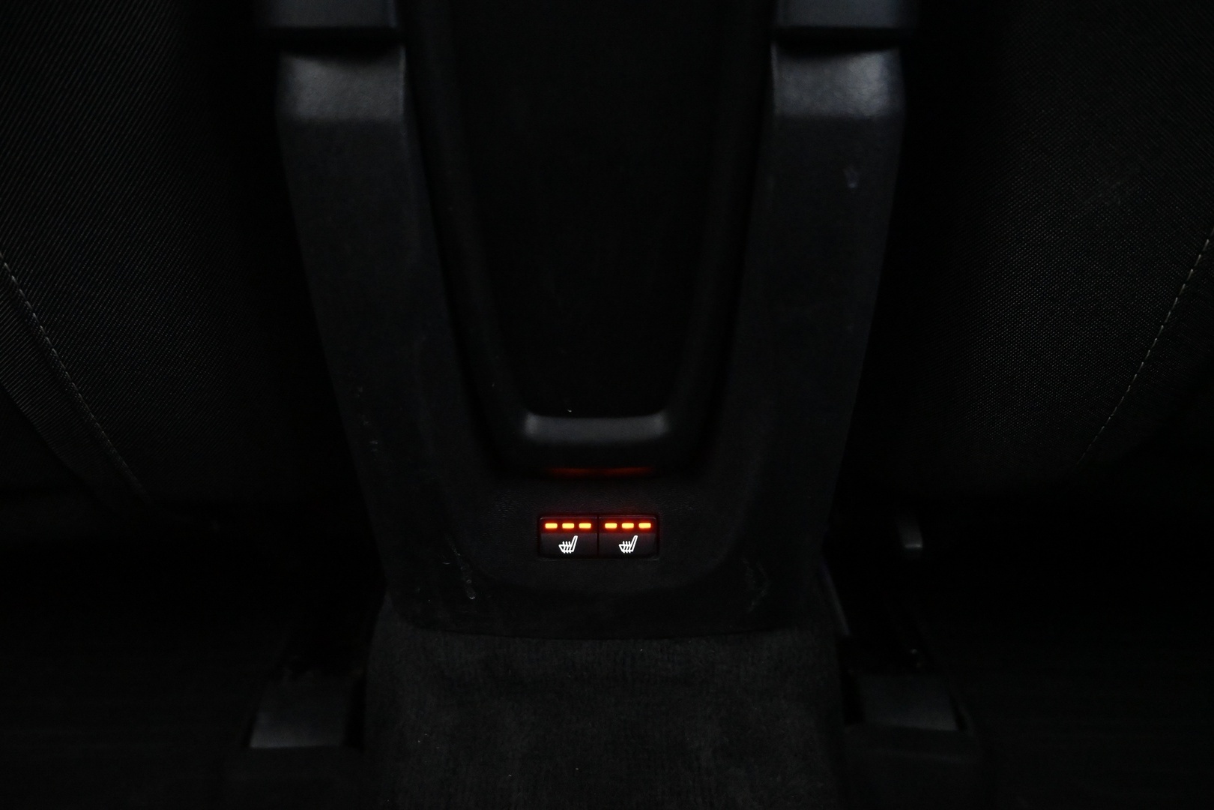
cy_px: 405
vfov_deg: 53.1
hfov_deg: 73.7
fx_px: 809
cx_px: 607
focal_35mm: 24
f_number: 3.5
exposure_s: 1/20
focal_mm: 16
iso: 8000
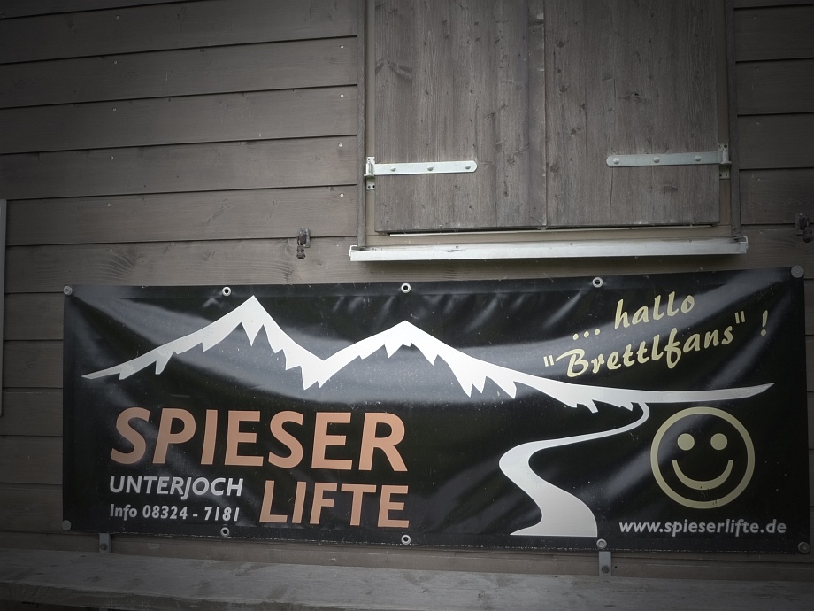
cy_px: 306
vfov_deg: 39.7
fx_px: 847
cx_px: 407
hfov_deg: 51.4
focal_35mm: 36
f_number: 3.9
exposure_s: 1/100
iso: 125
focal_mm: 6.4
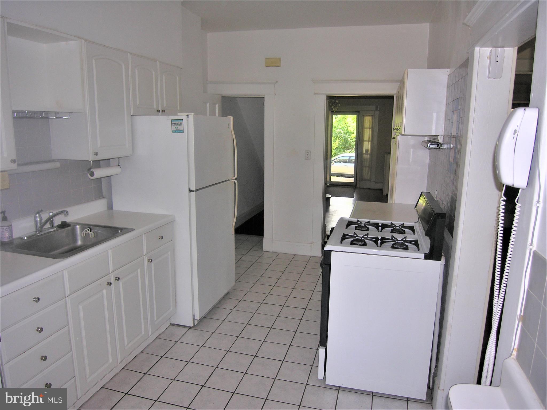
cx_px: 274
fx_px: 379
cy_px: 205
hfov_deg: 71.6
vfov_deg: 56.8
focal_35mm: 24
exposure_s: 1/60.1
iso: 50
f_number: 2.6
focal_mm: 6.1
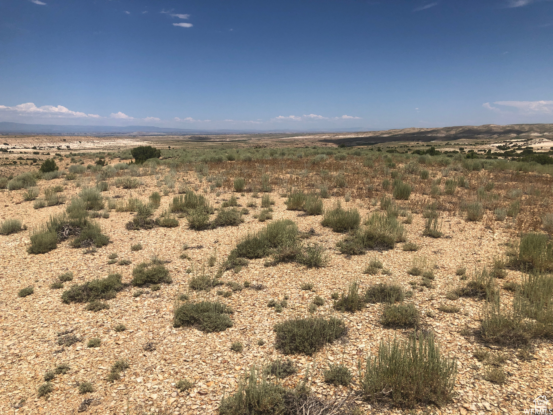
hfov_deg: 63.4
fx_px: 447
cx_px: 276
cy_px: 208
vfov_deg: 49.7
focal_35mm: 28
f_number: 1.8
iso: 25
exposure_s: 1/4808
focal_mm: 4
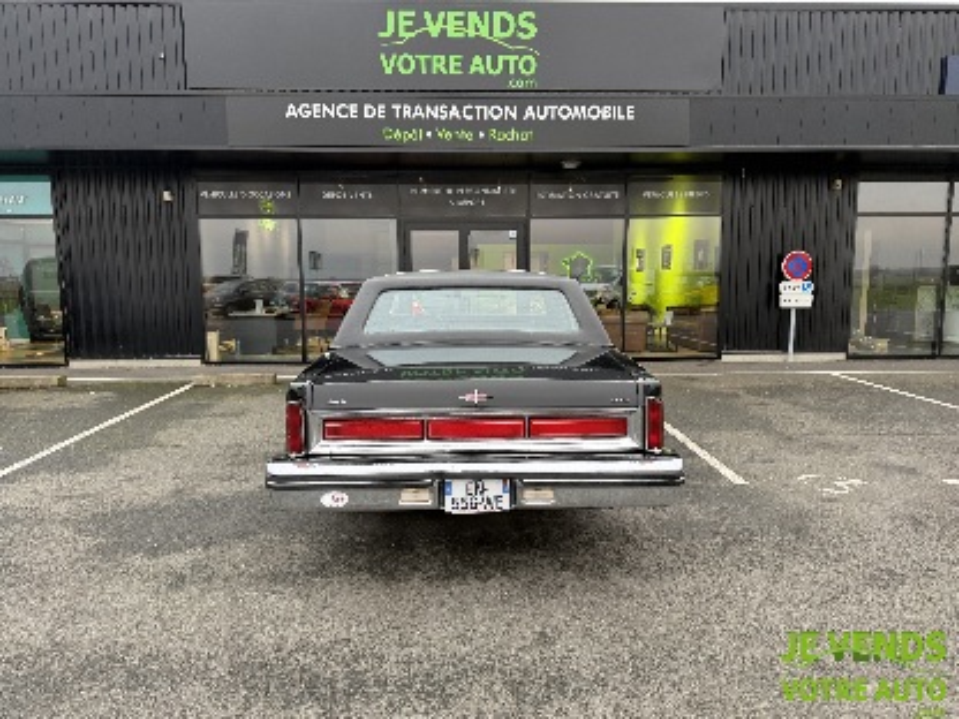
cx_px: 480
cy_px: 360
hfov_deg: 71.6
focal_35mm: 24
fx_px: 665
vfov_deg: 56.8
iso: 200
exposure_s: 1/81
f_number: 1.78
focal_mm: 6.76
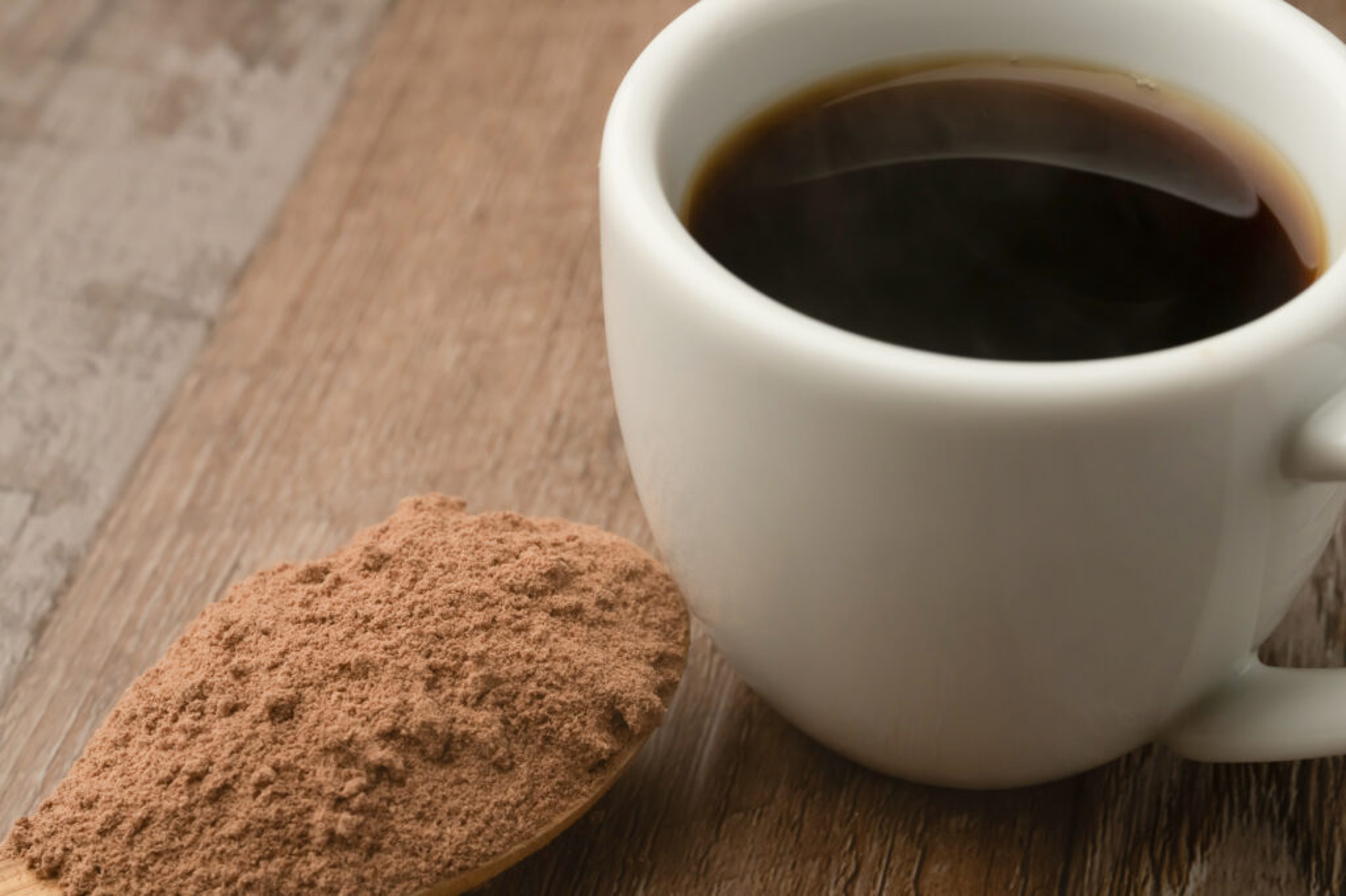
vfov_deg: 19.4
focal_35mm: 70
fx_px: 2616
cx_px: 673
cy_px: 448
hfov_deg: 28.9
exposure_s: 1/200
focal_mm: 70
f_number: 13
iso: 1000
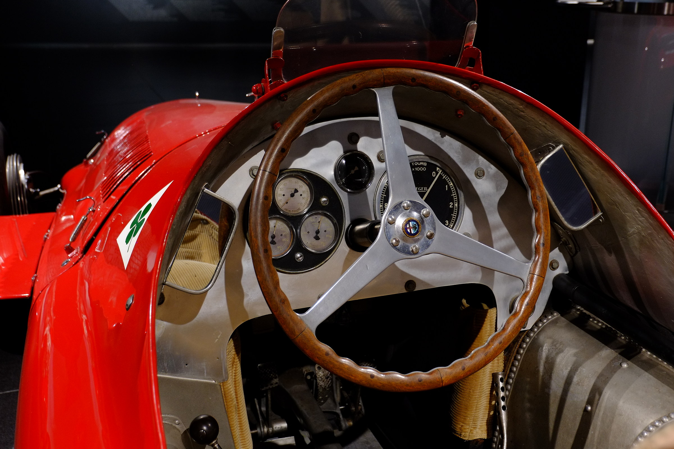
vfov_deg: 35.1
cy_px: 224
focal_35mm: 38
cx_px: 337
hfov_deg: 50.7
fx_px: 711
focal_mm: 25.6
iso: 800
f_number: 4.5
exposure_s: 1/60
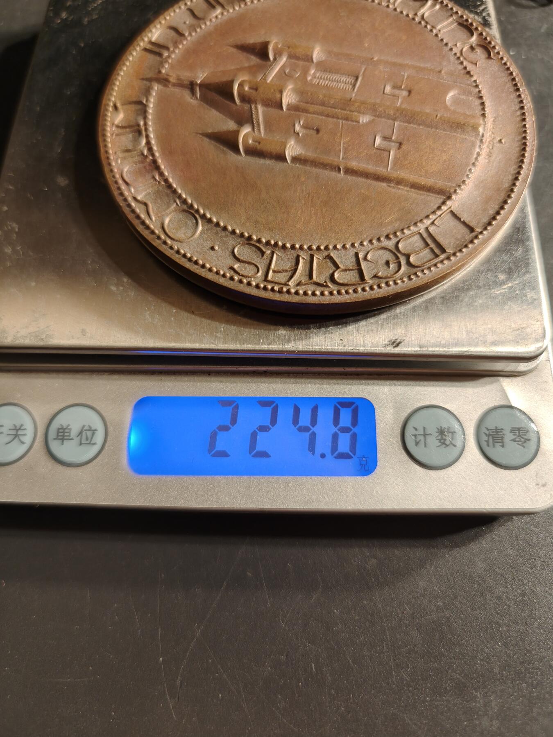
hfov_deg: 58.9
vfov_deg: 73.9
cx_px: 276
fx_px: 490
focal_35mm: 23
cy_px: 368
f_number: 1.6
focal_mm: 6.06
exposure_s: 1/100
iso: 160
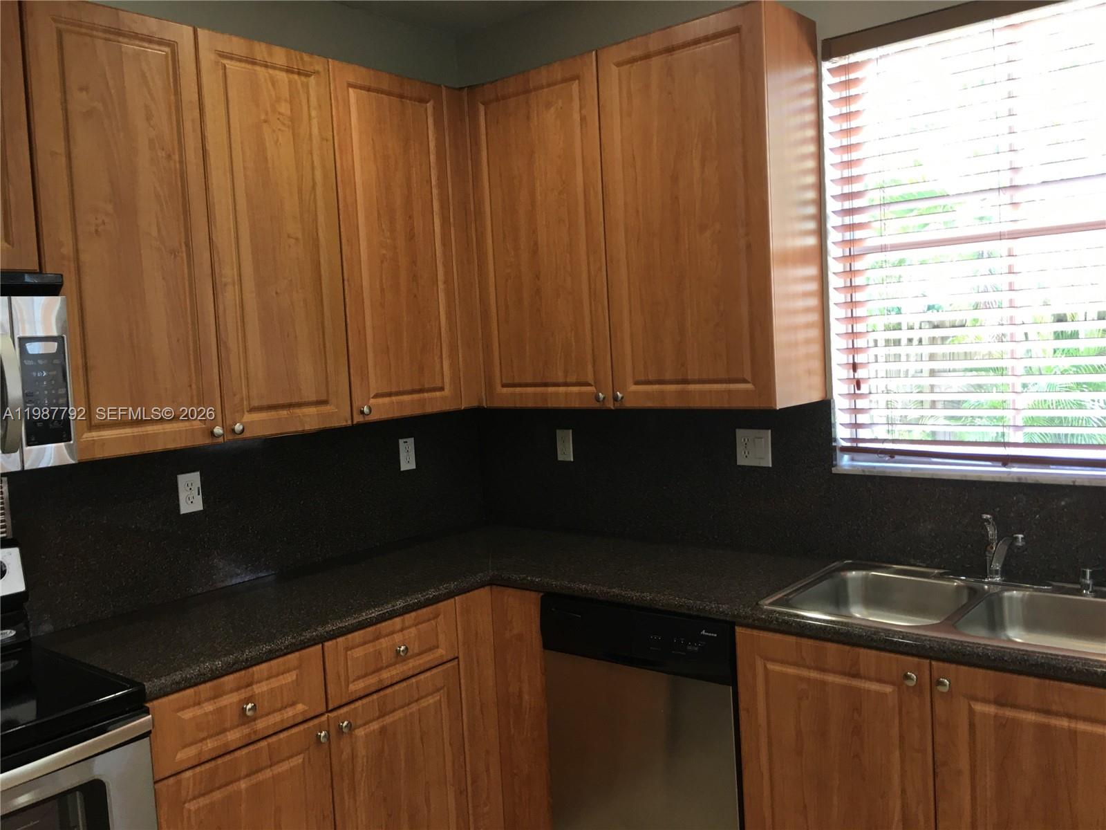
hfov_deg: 61.7
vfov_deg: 48.2
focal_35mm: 29
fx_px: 927
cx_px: 553
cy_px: 415
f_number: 2.2
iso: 25
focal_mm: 4.15
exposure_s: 1/15
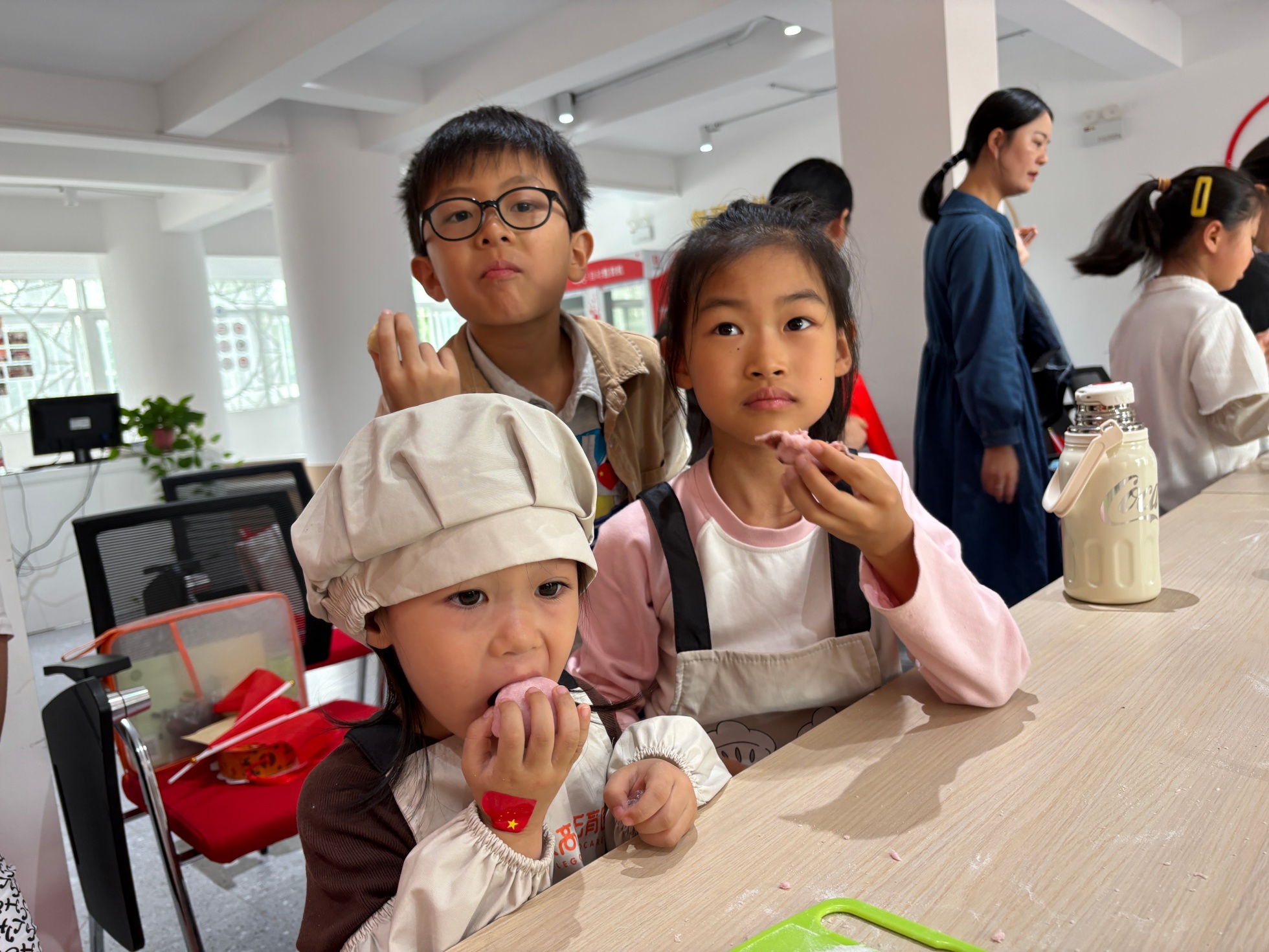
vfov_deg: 53.1
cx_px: 634
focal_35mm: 26
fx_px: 953
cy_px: 476
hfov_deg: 67.3
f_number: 1.6
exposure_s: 1/50
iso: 80
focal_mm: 5.96
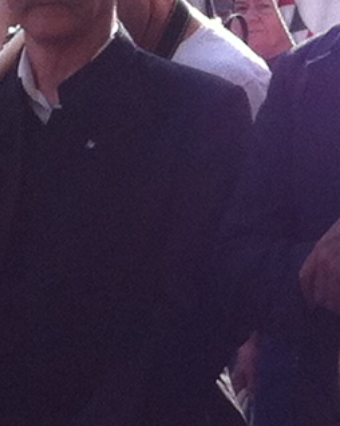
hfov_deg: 5.4
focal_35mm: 278
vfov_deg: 6.9
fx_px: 3500
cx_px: 813
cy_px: 55
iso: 80
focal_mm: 3.85
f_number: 2.8
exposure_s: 1/431
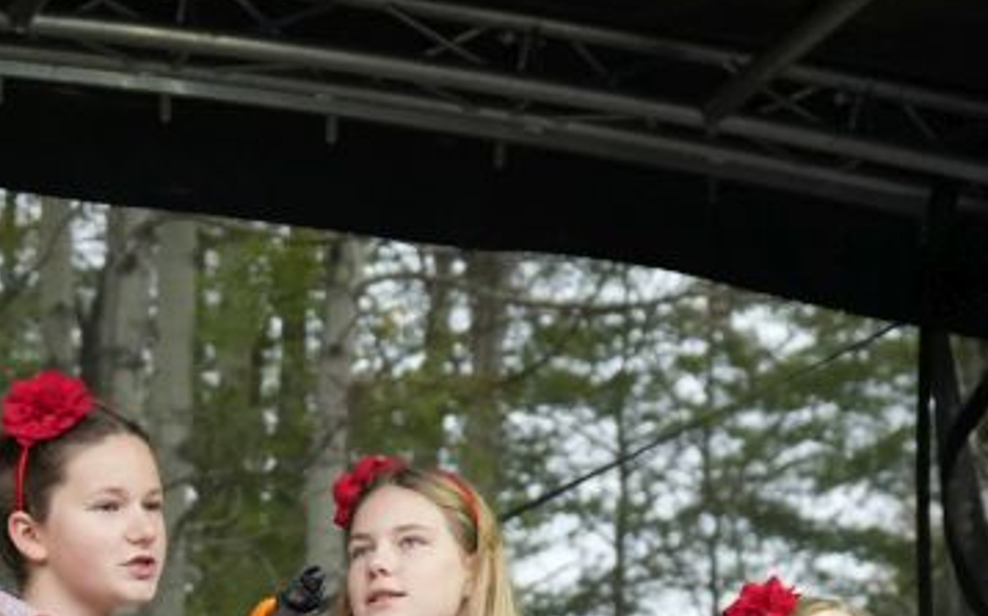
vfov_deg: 6.5
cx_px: 83
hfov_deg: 10.6
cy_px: 1095
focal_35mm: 197
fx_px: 5299
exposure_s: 1/800
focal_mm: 54
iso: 5000
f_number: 5
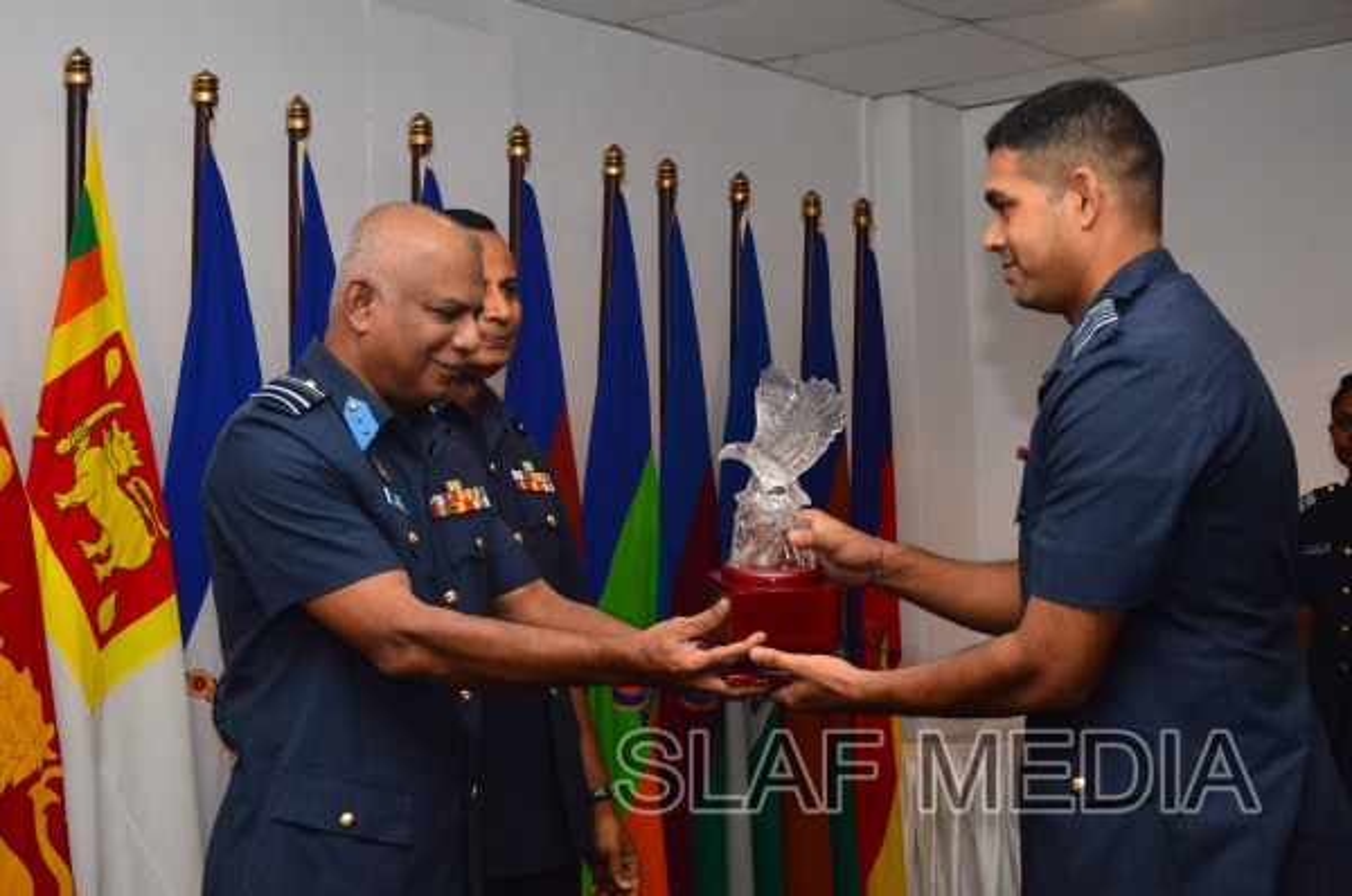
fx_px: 2137
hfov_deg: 35.1
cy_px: 448
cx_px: 676
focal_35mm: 57
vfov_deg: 23.7
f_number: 7.1
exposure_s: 1/100
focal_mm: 38
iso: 800
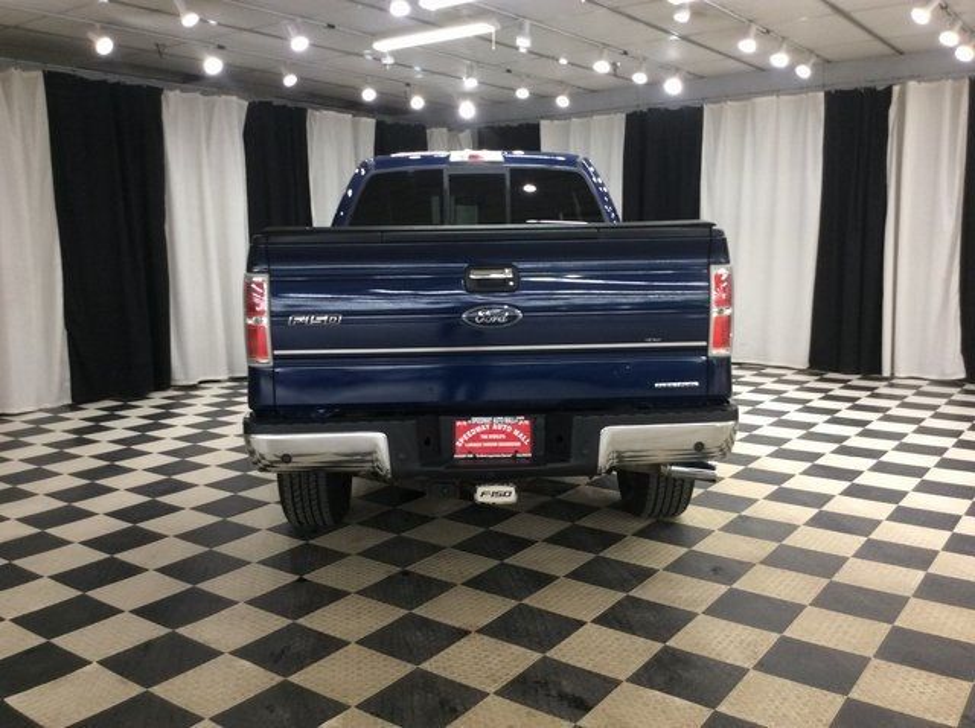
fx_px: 900
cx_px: 488
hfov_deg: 56.9
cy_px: 364
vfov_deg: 44.1
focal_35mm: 32
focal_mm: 3.3
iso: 80
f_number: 2.4
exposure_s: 1/24
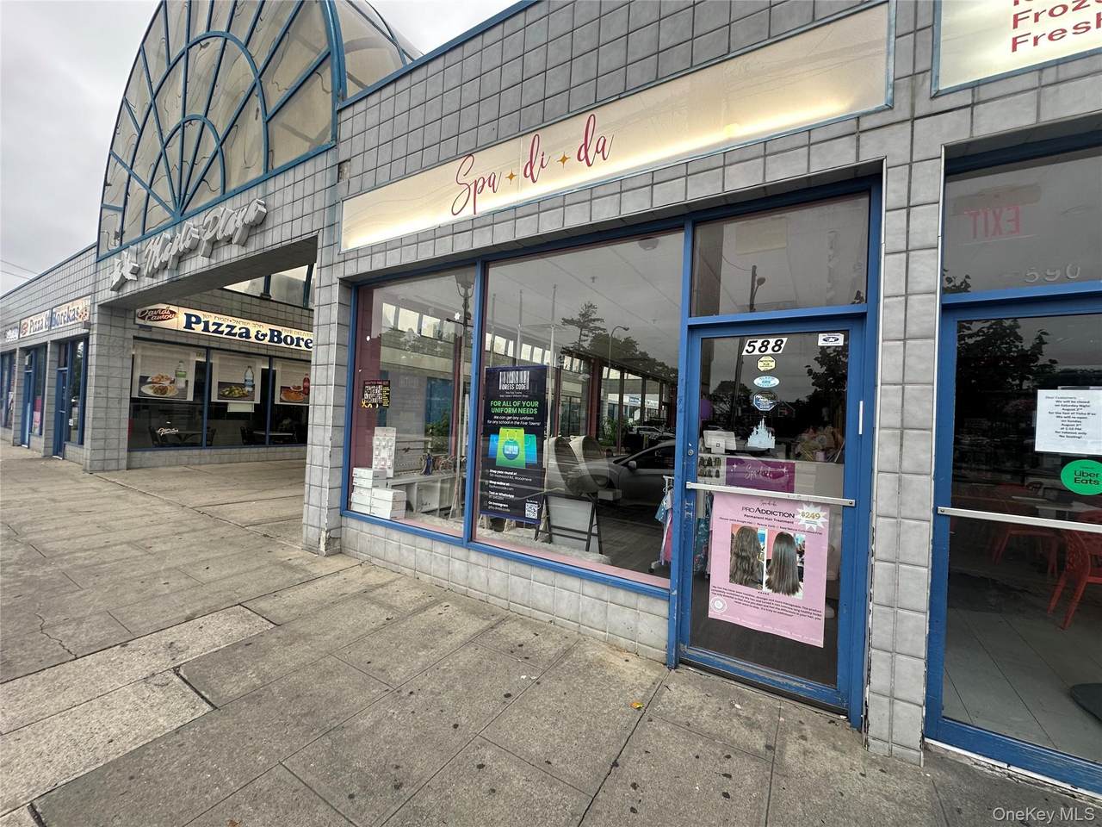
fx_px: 446
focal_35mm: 14
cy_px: 414
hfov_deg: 102.1
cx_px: 551
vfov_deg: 85.7
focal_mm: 2.22
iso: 80
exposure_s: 1/120
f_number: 2.2
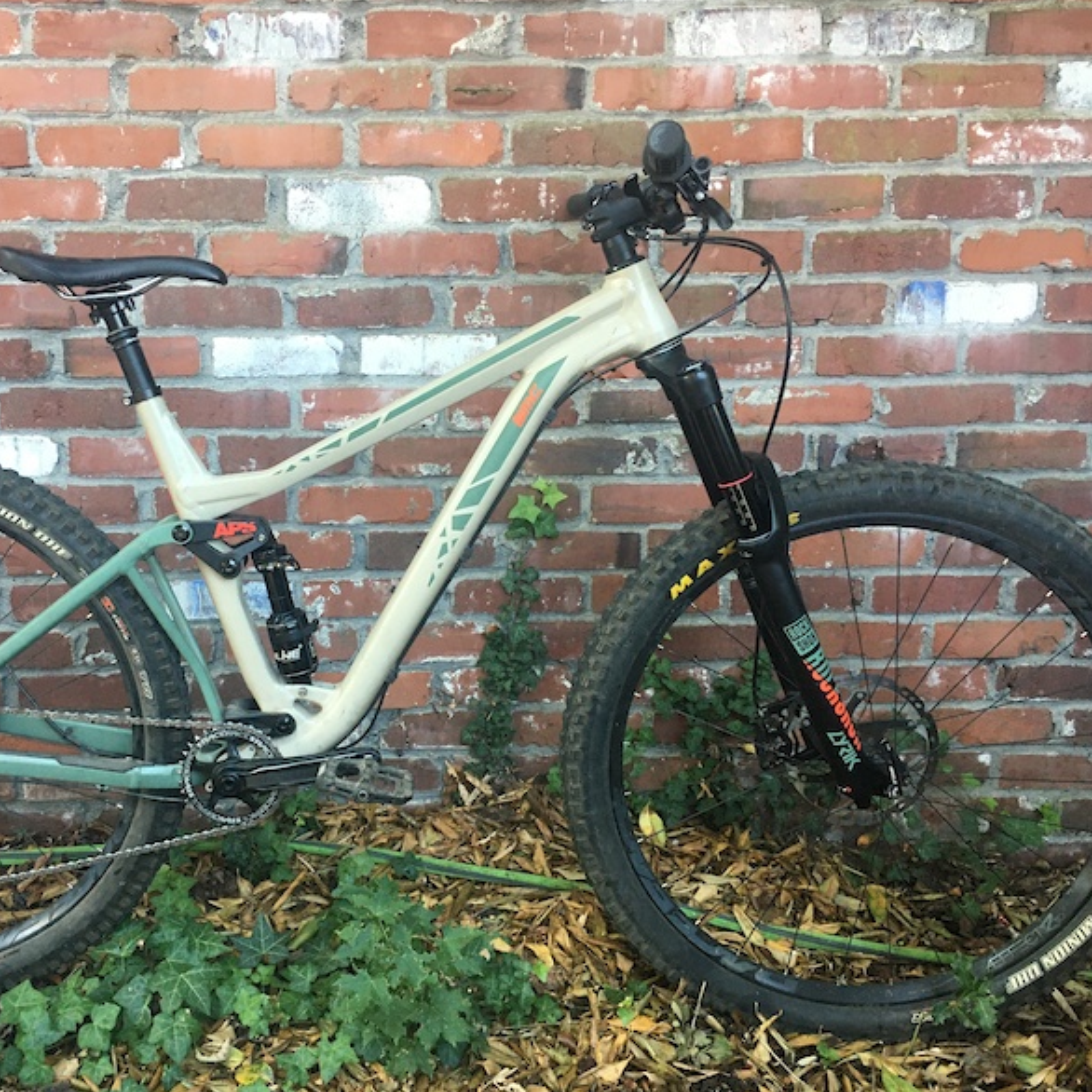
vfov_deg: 47.2
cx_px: 384
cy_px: 539
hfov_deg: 46.6
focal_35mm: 35
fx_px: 1249
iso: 40
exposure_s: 1/30
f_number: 2.2
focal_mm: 4.15
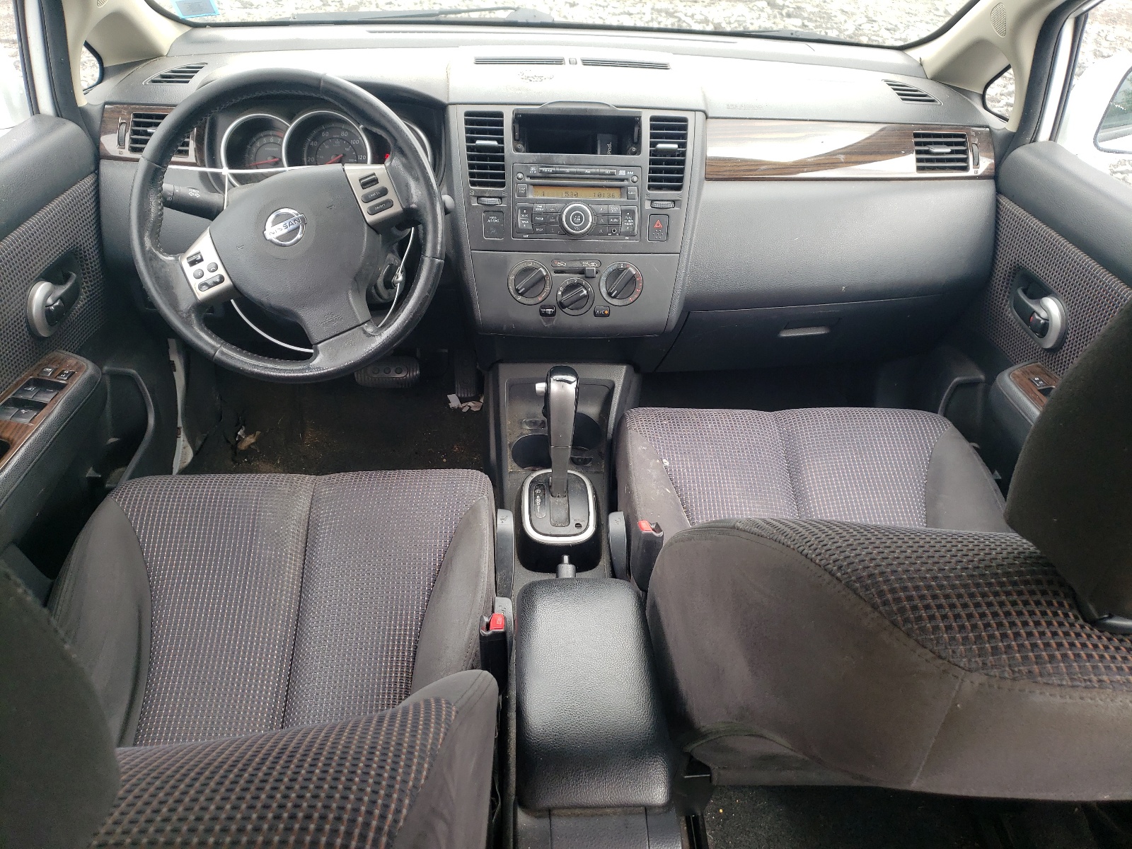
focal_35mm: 26
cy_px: 424
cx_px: 566
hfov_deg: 67.3
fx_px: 850
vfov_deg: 53.1
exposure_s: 1/189
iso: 50
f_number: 1.5
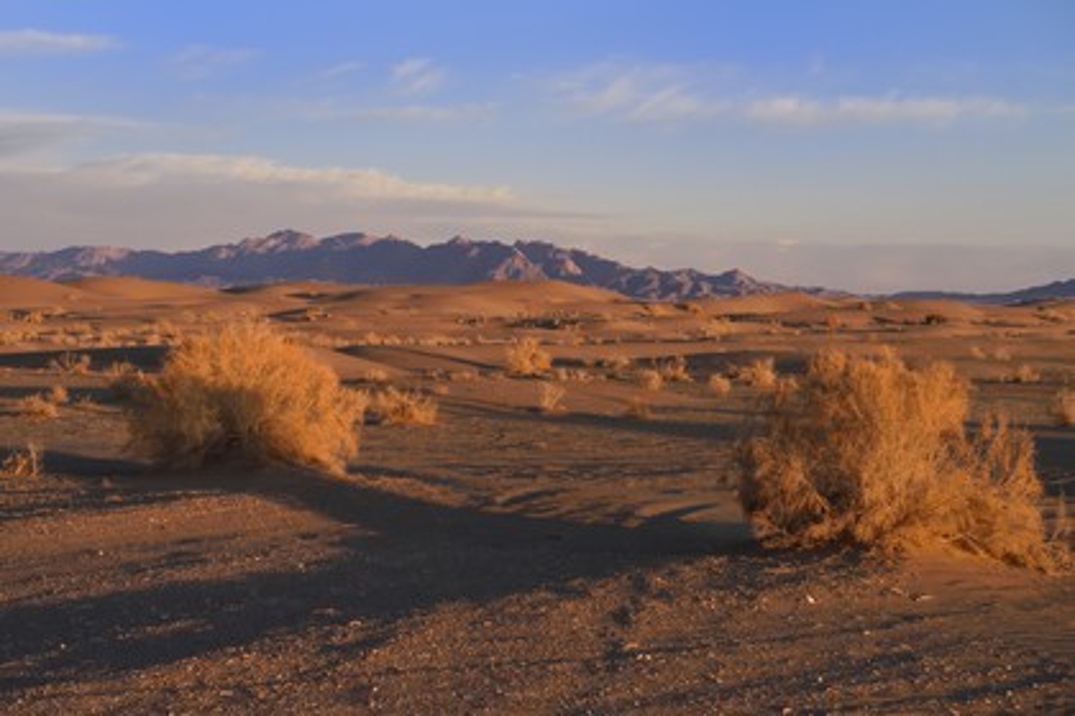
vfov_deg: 19.5
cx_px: 538
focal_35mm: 70
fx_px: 2090
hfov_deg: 28.8
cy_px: 358
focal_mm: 70
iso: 400
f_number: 10
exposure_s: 1/250
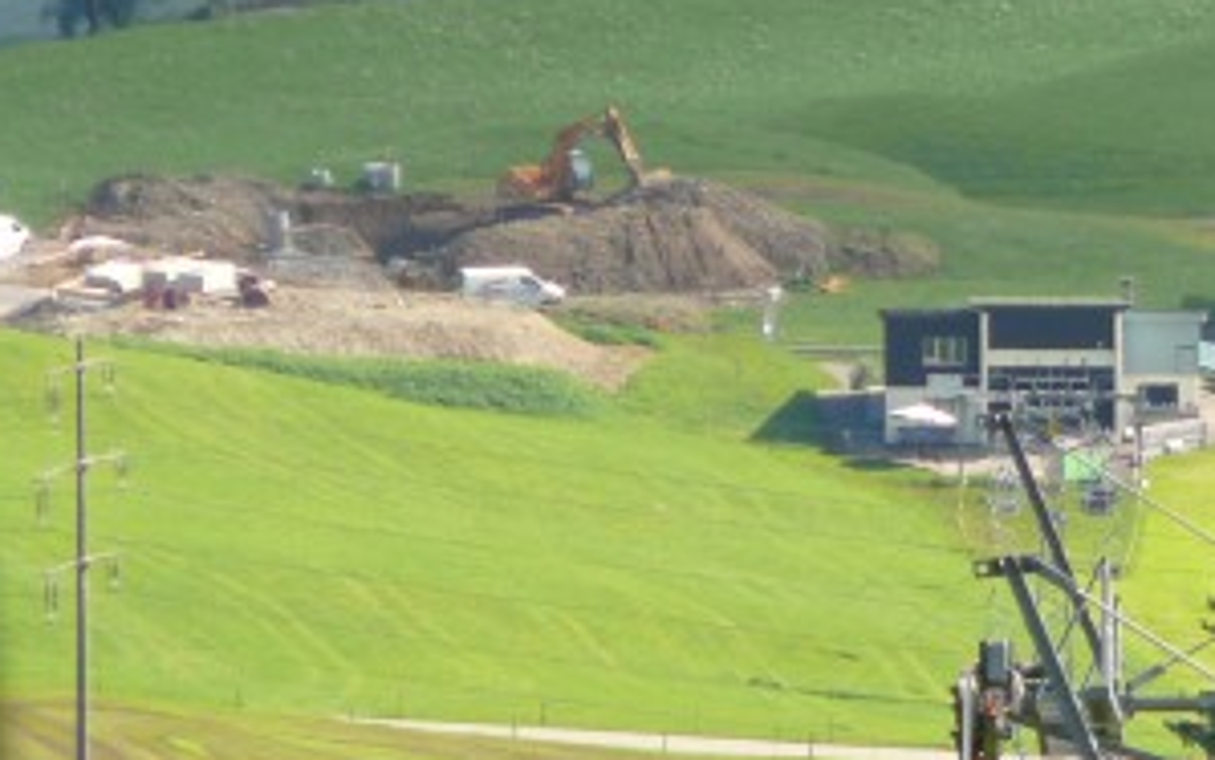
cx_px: 1191
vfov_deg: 1.1
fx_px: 39511
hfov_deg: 1.8
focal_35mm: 1193
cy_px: 553
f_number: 5.6
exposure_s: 1/250
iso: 100
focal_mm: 88.8
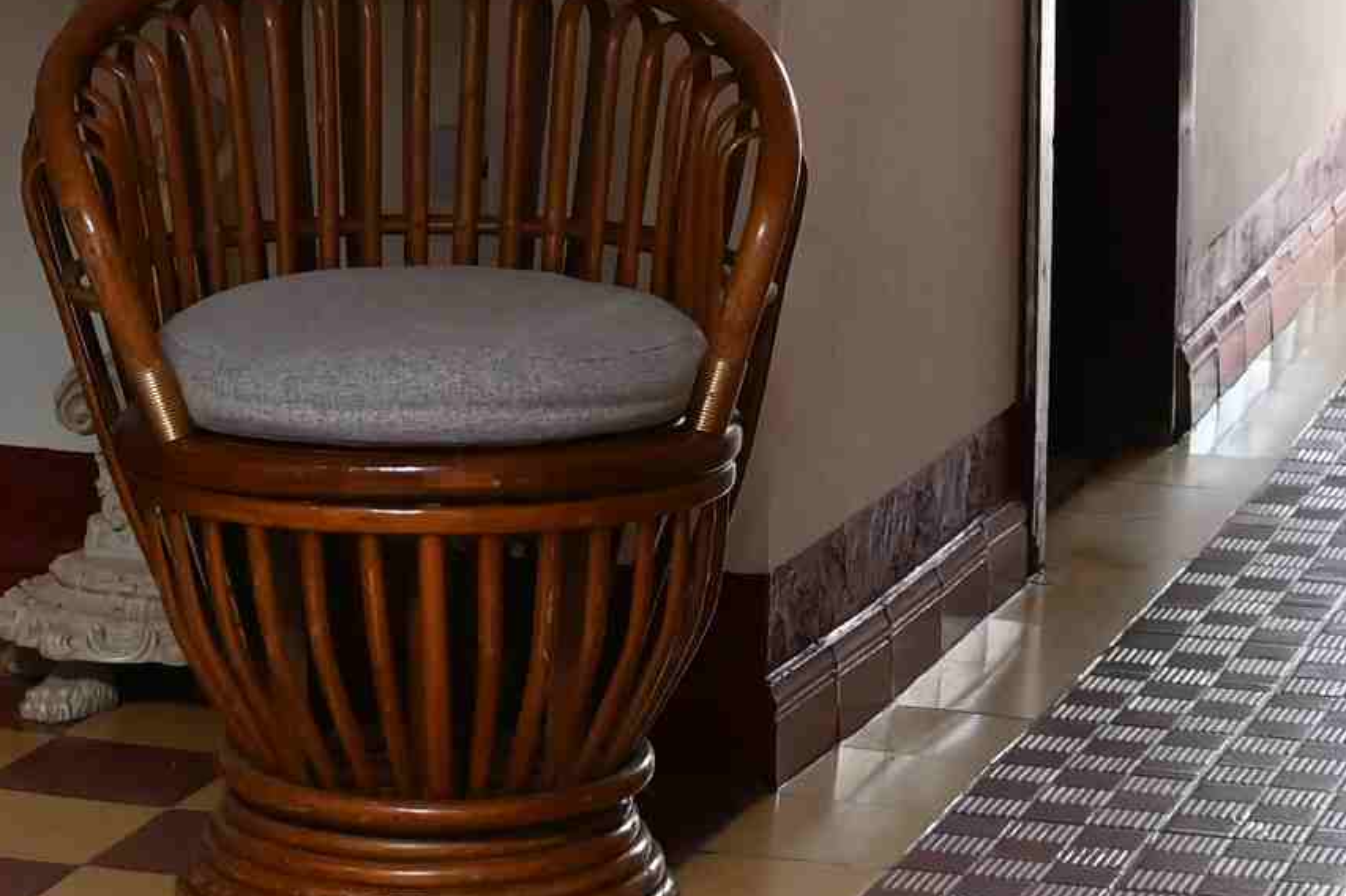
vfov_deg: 10.6
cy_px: -96
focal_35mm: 127
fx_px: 4746
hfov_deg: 16.1
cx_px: 667
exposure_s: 1/250
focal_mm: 24
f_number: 3.2
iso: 400
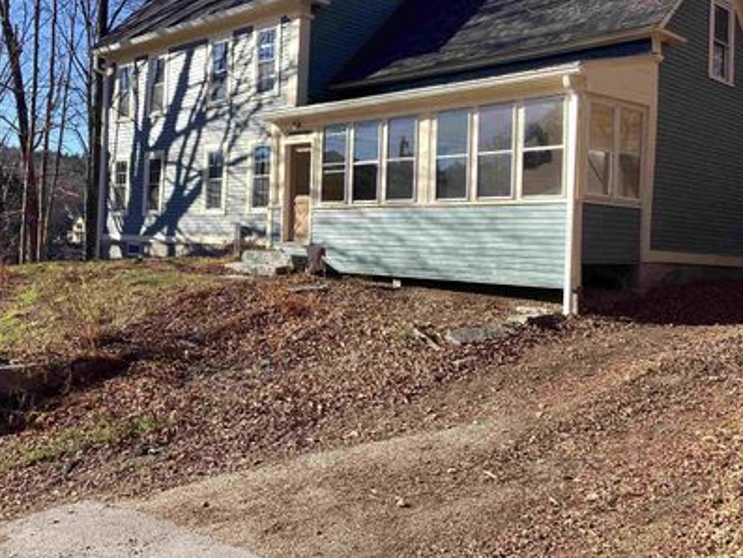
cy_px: 216
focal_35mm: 39
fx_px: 837
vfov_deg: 36.7
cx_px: 337
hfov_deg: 47.8
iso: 25
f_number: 2.4
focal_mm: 3.3
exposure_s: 1/721
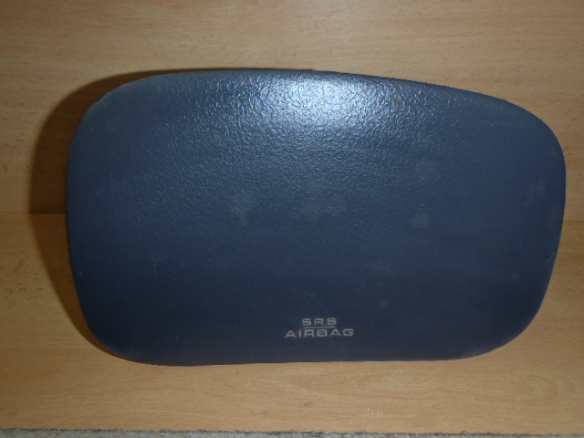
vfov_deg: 49.7
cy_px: 219
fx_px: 472
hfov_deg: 63.4
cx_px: 292
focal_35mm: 28
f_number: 3.9
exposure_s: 1/30
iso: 100
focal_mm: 5
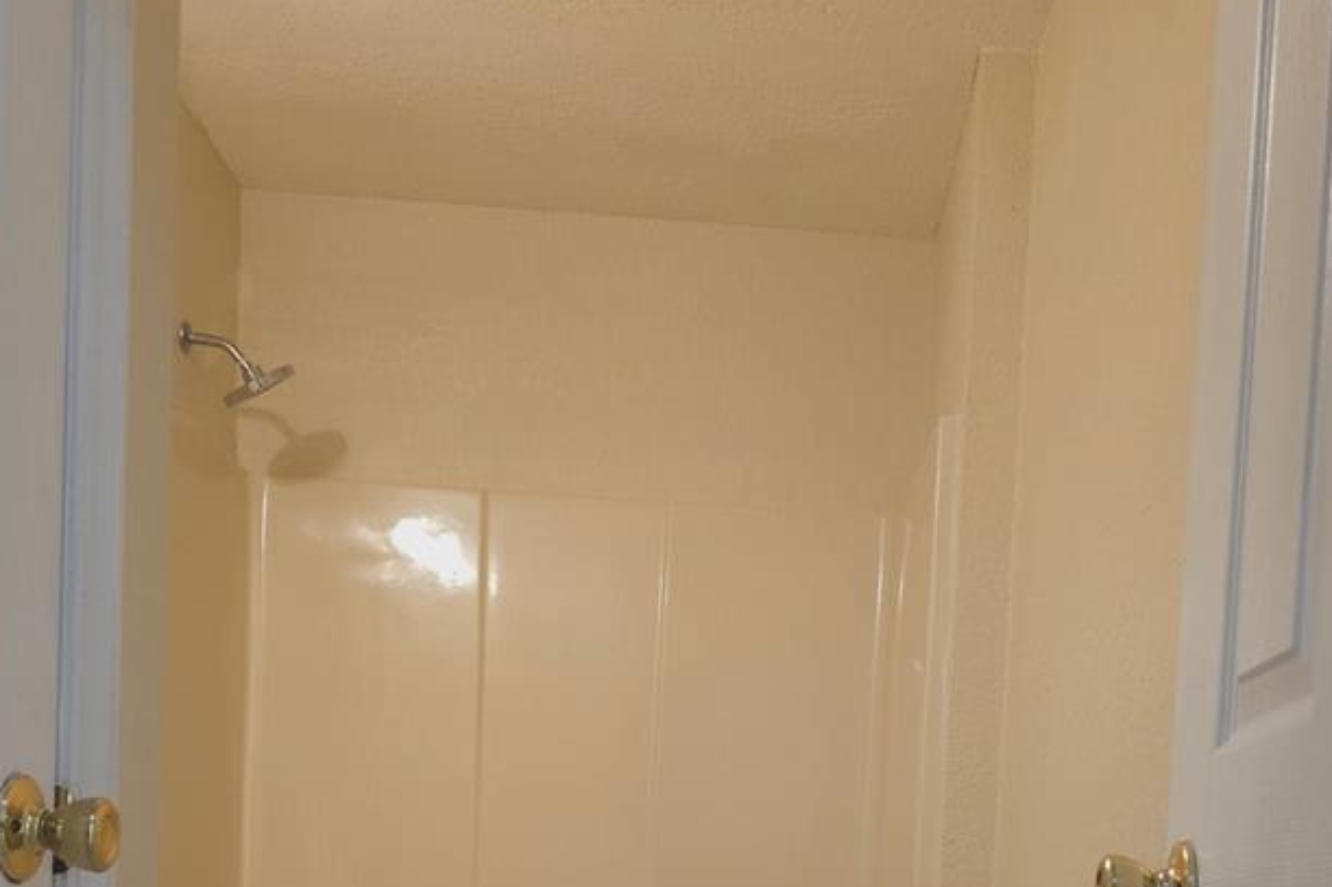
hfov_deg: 41.6
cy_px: 1007
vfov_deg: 26.1
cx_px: 824
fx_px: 1738
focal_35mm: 47
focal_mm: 6.3
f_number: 1.7
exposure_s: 1/60
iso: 160
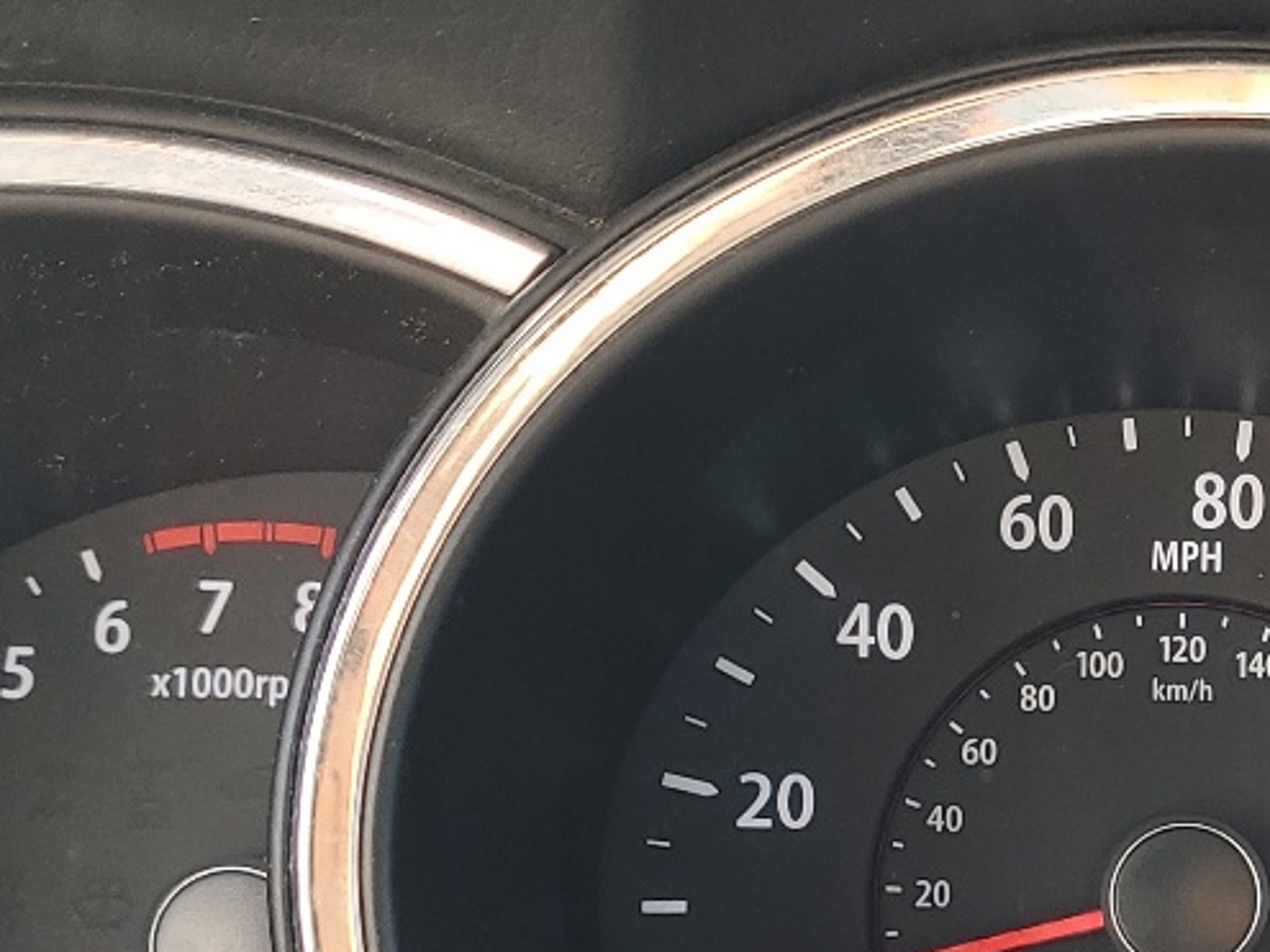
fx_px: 3081
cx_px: 1255
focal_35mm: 84
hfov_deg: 22.4
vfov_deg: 17.5
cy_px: 595
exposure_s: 1/123
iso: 50
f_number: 1.5
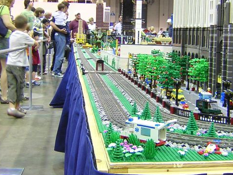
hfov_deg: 32.2
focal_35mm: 60
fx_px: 404
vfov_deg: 24.2
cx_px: 125
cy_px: 50
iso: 125
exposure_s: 1/3.5
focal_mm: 4.7
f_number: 2.6
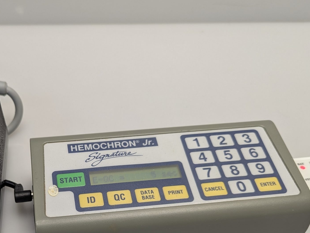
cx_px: 84
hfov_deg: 41.9
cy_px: 210
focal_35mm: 44
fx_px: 394
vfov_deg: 31.3
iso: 79
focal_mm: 6.81
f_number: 1.85
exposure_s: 1/100
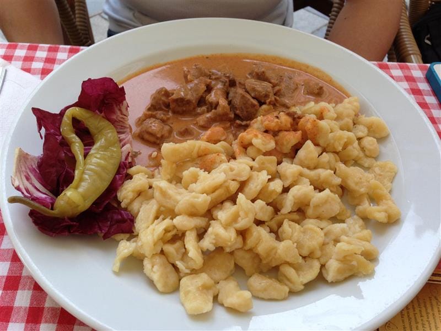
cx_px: 220
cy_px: 166
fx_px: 420
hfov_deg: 55.4
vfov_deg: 42.9
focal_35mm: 33
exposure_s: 1/120
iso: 64
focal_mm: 4.13
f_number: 2.4
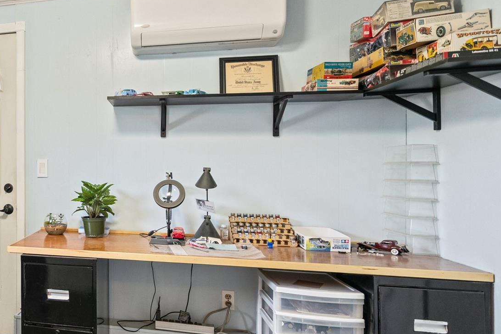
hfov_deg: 53.9
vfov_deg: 43.5
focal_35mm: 30
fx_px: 417
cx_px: 48
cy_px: 189
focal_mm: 16
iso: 800
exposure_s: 1/10
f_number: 5.6
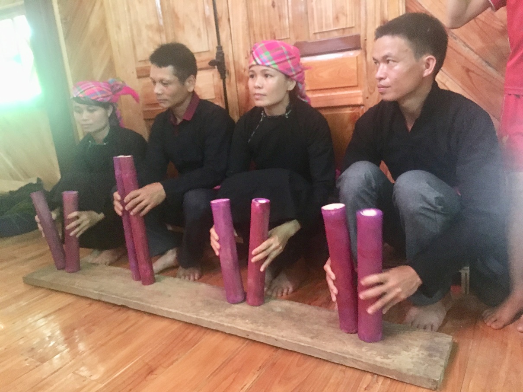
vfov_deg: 48.2
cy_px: 196
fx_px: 438
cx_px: 262
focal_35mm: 29
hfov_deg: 61.7
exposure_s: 1/17
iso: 500
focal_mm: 4.15
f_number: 2.2
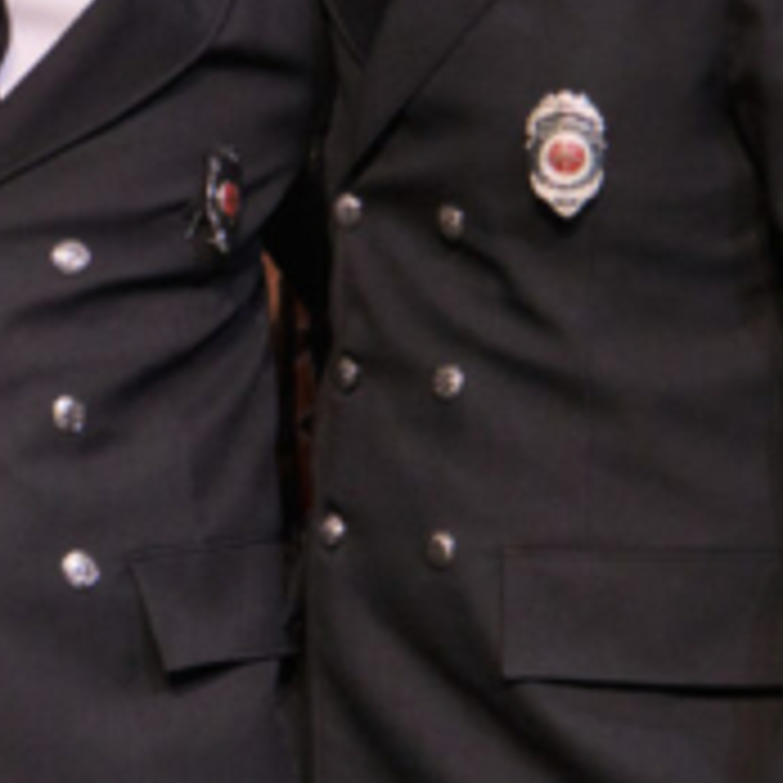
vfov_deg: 12.1
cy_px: 164
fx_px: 3685
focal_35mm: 144
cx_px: -441
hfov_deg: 11.5
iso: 2000
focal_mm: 30.9
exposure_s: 1/160
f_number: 2.8
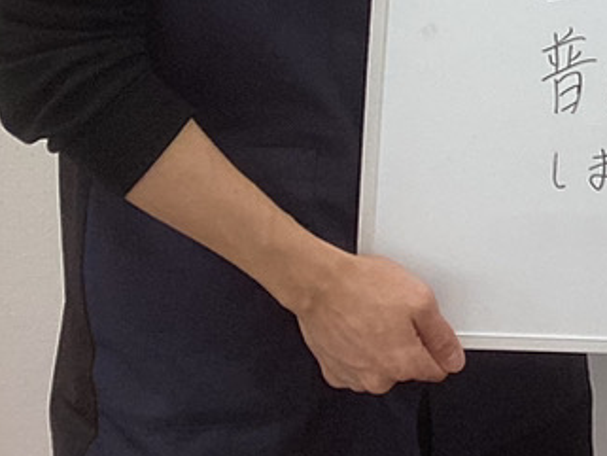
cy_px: -318
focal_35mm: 116
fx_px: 2035
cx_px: 858
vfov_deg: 11.9
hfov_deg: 15.8
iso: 40
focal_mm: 3.3
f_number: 2.4
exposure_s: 1/120
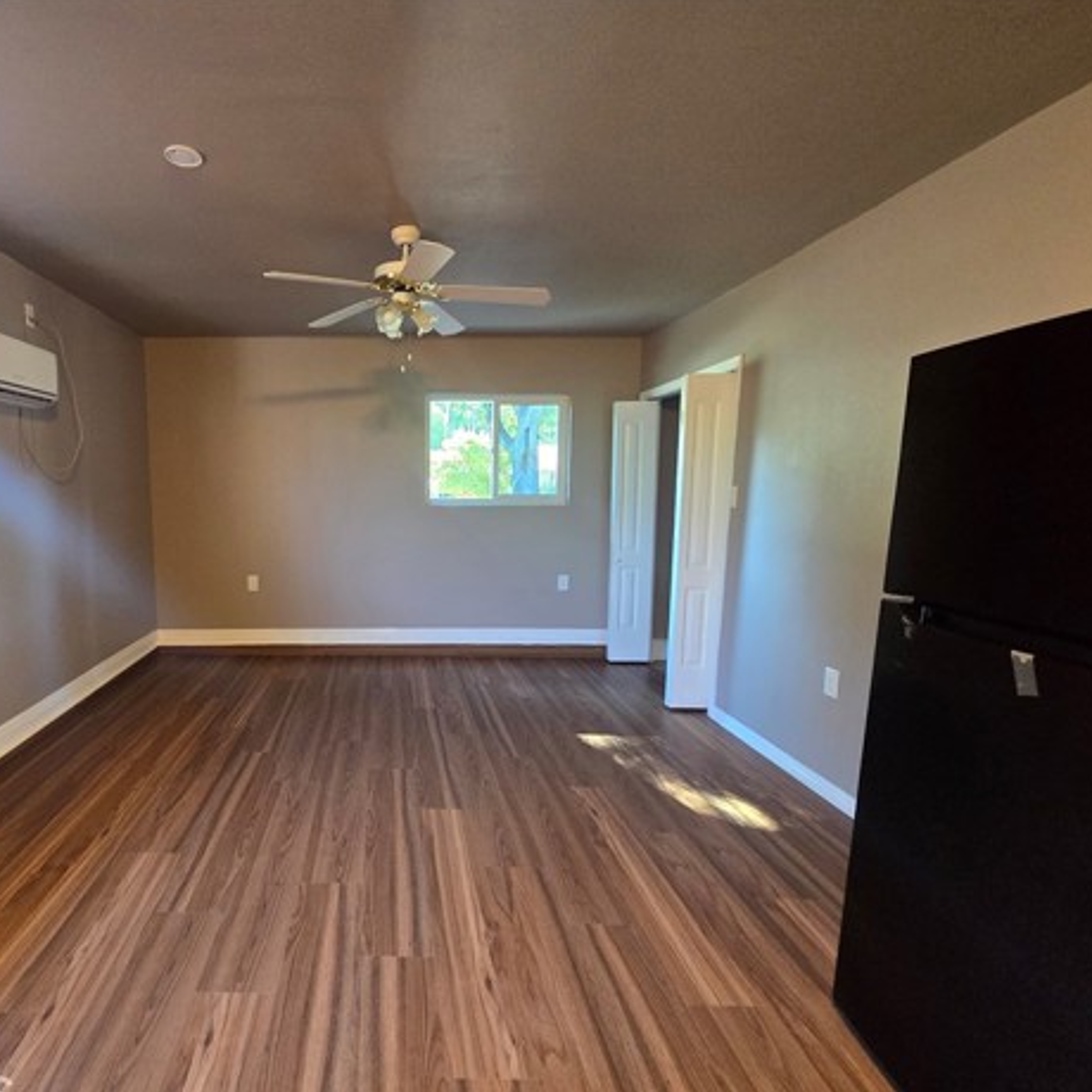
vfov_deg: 87.4
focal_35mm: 16
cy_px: 563
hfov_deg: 85.0
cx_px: 385
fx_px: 571
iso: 500
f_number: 2.2
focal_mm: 2.2
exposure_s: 1/60
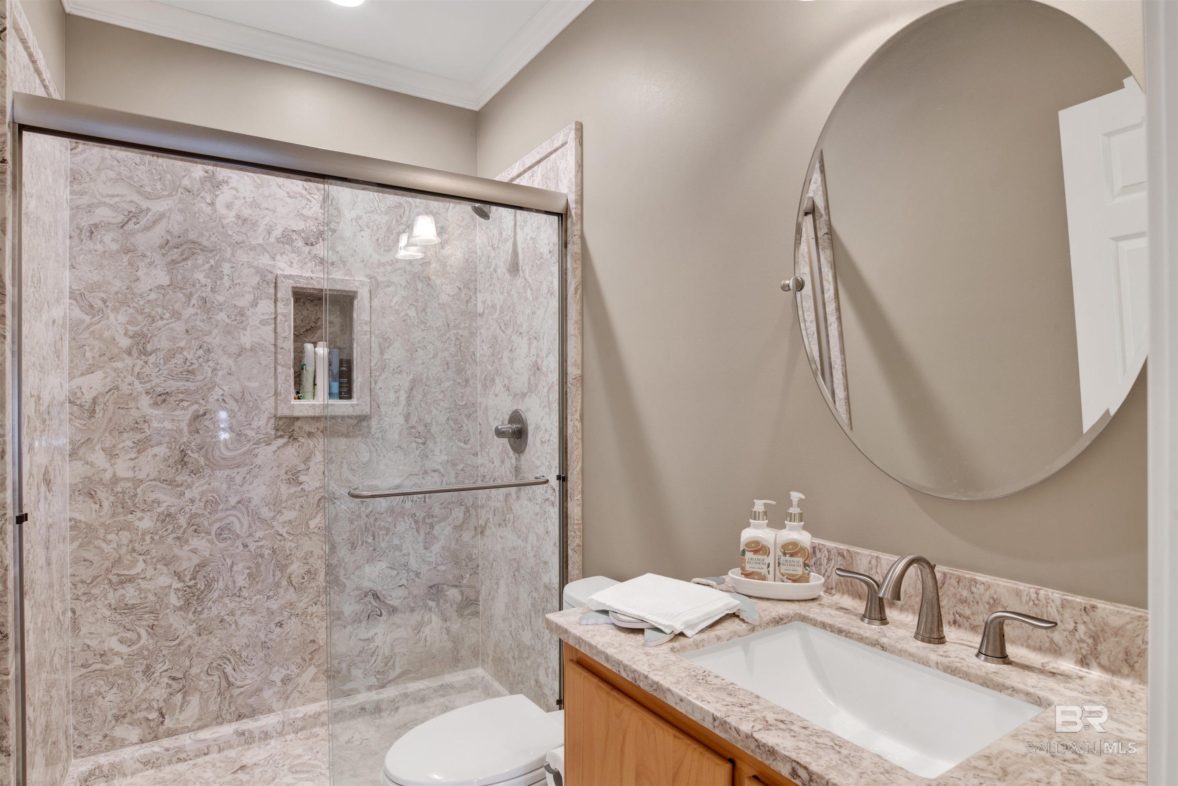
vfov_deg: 67.4
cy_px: 393
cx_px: 589
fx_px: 589
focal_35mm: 18
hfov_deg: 90.0
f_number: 11
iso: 200
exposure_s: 1/1.67
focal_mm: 18
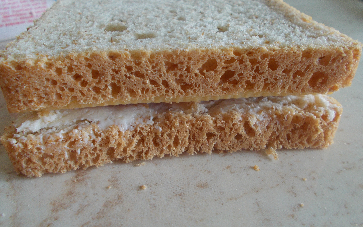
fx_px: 287
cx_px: 185
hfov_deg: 64.6
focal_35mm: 29
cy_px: 94
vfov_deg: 43.0
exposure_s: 1/25
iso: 160
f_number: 3.2
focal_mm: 4.6
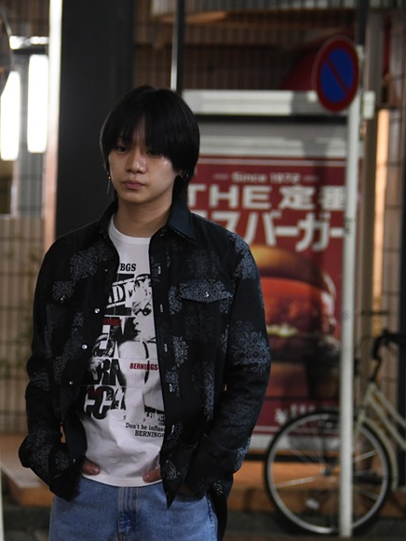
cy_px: 270
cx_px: 37
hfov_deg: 5.7
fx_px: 4080
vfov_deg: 7.6
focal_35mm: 261
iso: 2500
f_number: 5.6
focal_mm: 120
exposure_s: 1/50
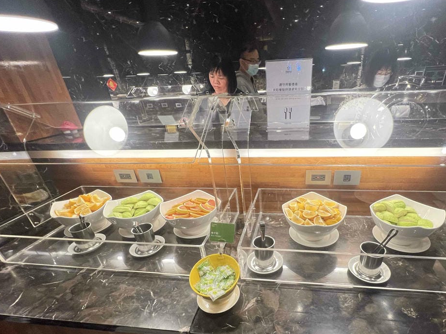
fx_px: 219
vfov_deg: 73.3
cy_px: 212
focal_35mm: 17
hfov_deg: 90.1
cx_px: 263
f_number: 1.8
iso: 200
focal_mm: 1.57
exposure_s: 1/60
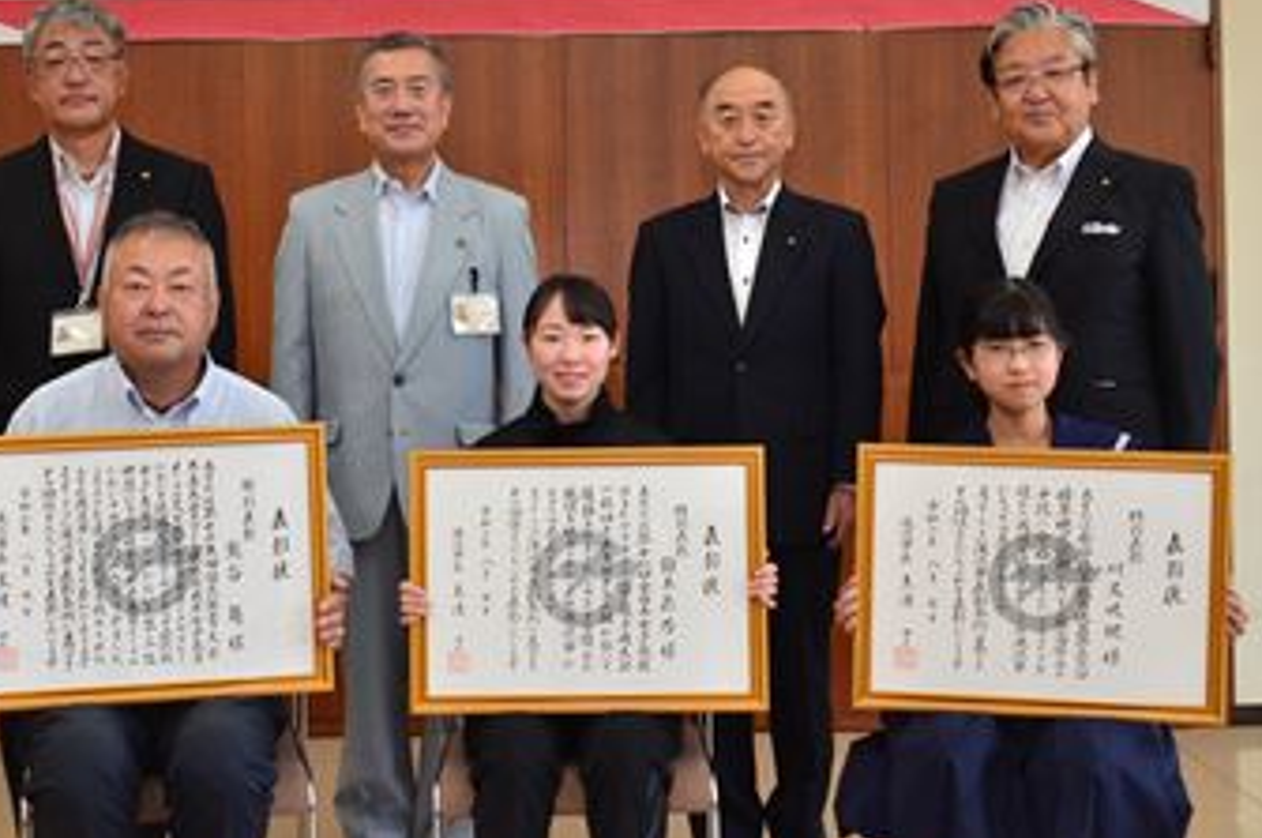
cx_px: 552
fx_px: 1951
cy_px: 306
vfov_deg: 24.2
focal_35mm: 56
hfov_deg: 35.8
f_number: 5.6
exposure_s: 1/250
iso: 1400
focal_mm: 25
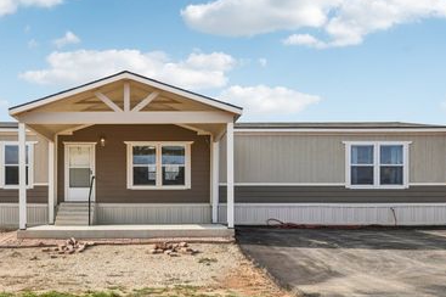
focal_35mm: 45
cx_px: 165
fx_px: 557
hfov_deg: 43.3
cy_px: 198
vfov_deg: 29.6
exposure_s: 1/500
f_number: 8
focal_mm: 33
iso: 200
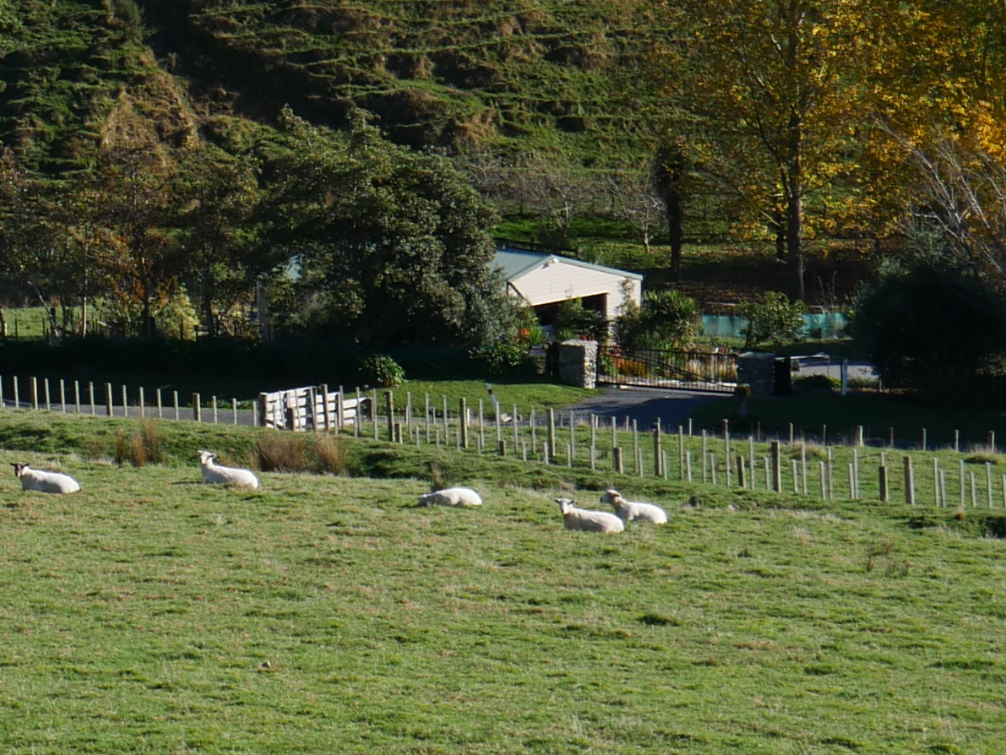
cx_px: -911
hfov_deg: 11.2
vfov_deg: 9.1
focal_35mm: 162
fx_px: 4709
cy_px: 132
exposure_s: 1/320
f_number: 8
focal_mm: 21
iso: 200
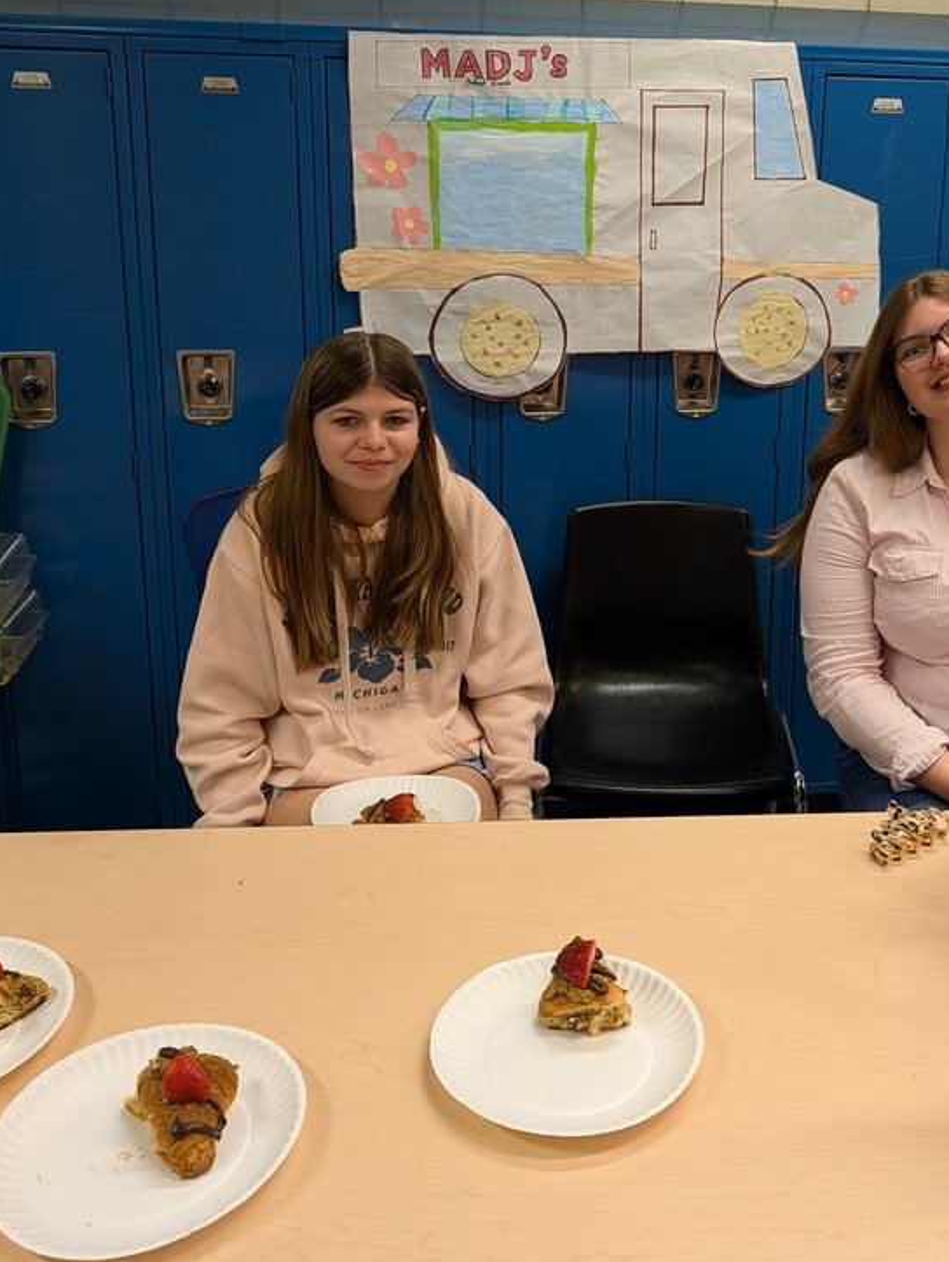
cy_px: 403
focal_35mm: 34
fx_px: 1240
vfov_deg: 52.7
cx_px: 639
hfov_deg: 41.3
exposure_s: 1/62.7
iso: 126
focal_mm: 6.9
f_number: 1.68
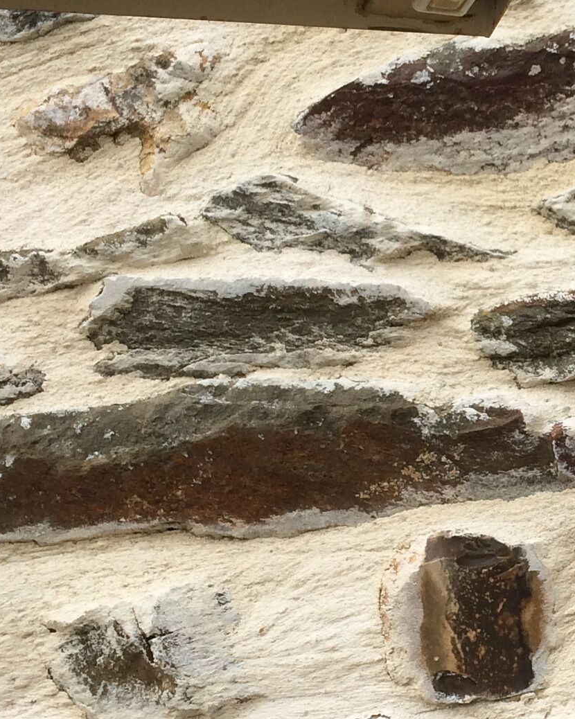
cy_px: 393
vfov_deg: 21.5
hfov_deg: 16.6
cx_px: 686
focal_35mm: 89
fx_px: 1894
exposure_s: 1/1172
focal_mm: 4.15
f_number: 2.2
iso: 32
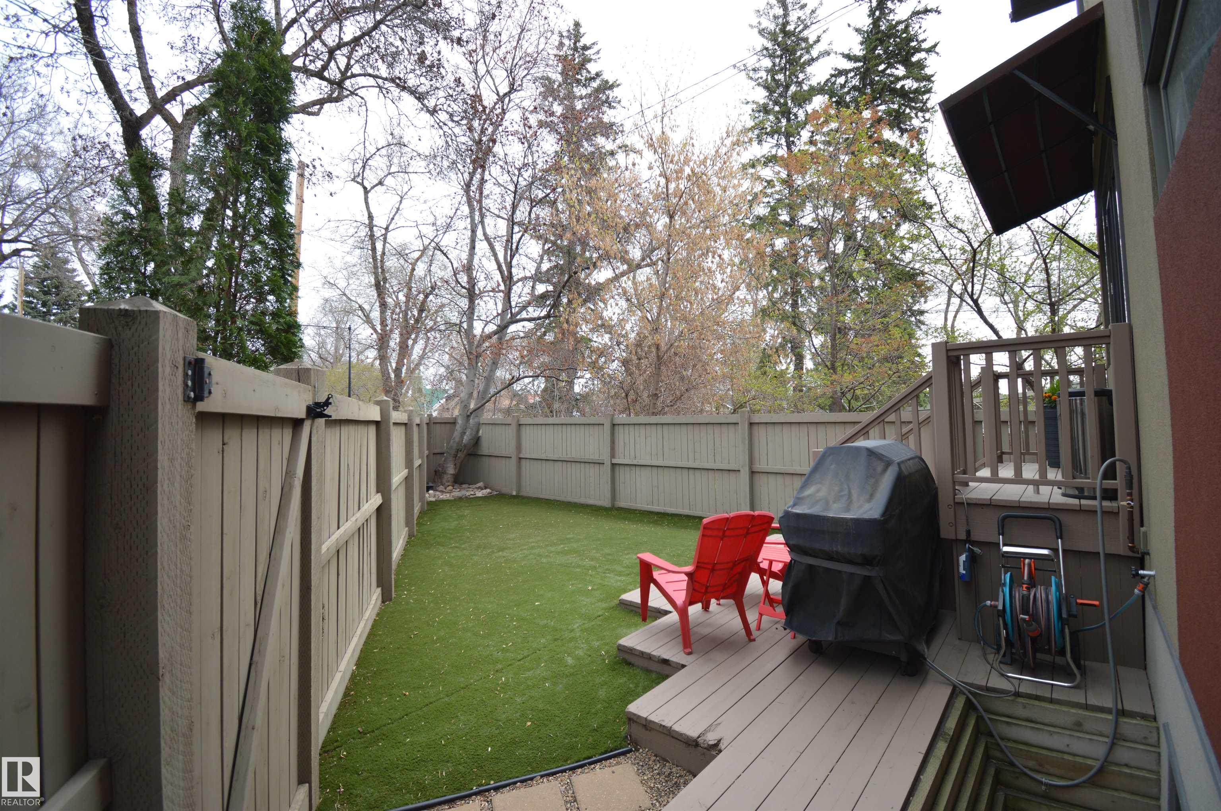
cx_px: 610
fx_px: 508
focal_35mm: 15
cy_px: 406
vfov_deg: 77.2
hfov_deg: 100.4
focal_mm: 10
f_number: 4.5
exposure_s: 1/125
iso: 100
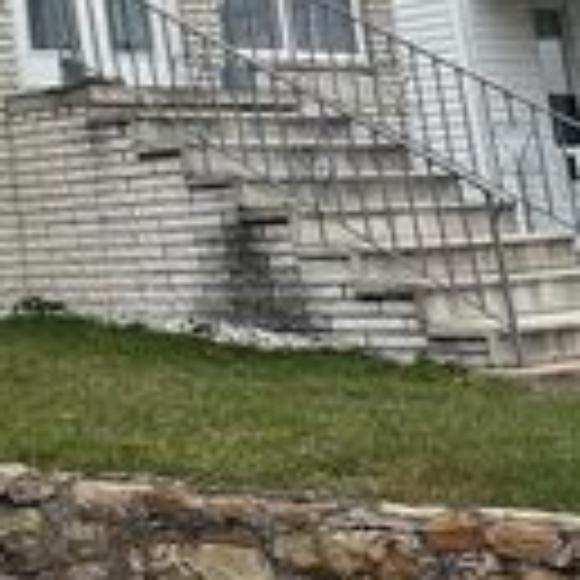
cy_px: -97
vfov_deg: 18.6
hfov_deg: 16.3
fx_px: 1687
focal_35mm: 89
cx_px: -481
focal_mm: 5.96
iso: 50
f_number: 1.6
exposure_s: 1/722
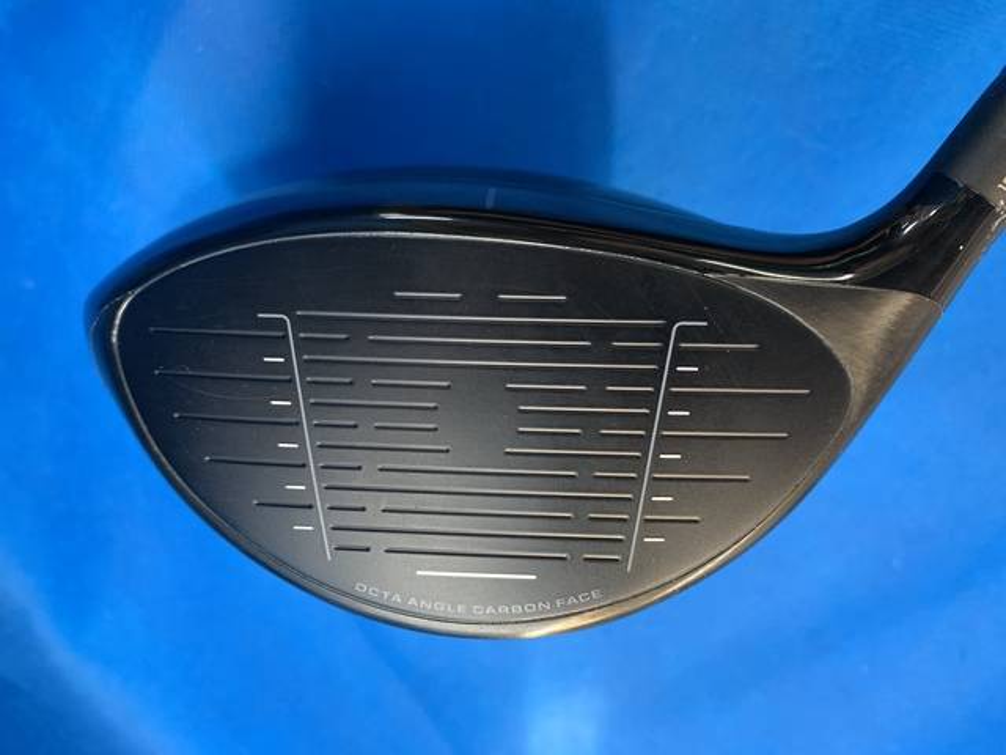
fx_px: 756
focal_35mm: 26
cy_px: 378
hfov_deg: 67.3
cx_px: 503
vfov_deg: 53.1
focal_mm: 4.25
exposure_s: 1/60
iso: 160
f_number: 1.8
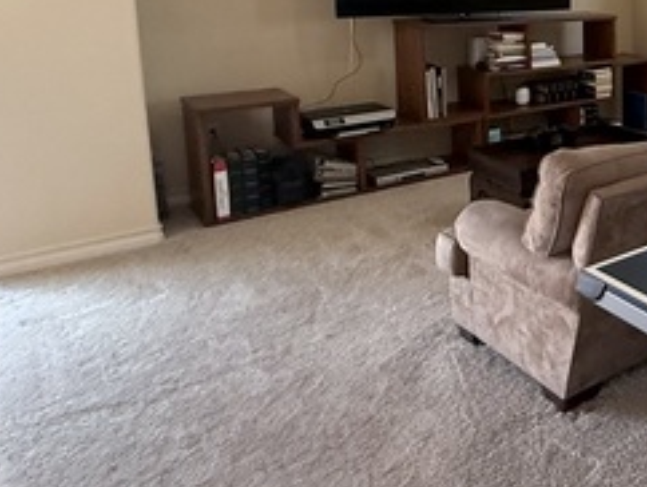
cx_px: 815
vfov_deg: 36.4
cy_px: 51
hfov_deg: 36.0
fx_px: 692
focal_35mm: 37
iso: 400
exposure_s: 1/120
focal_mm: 2.22
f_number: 2.2
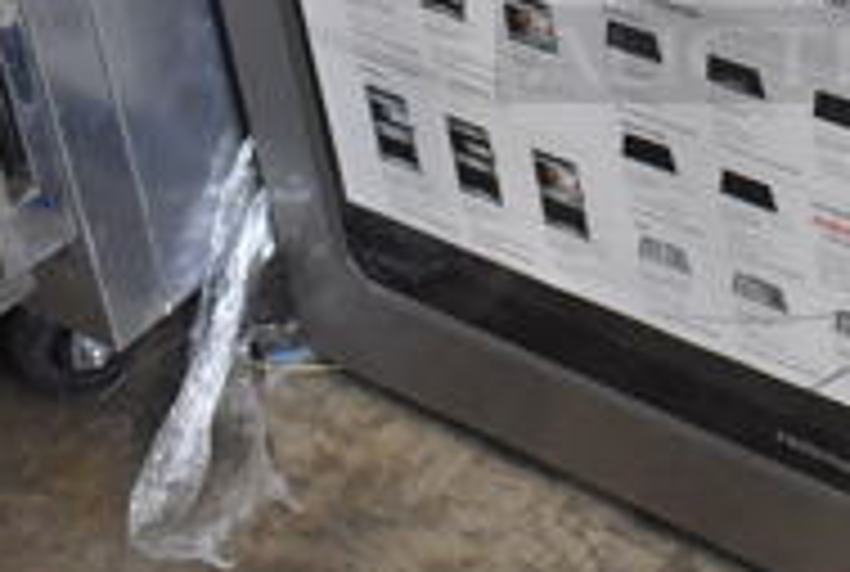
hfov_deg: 21.7
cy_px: -135
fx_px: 2059
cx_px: 998
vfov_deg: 15.2
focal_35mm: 87
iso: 2500
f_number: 3.5
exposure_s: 1/125
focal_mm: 18
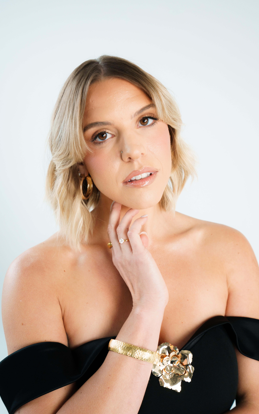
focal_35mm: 36
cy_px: 207
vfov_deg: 54.0
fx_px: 407
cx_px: 122
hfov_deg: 35.3
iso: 1000
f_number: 4.5
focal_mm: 35
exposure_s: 1/400
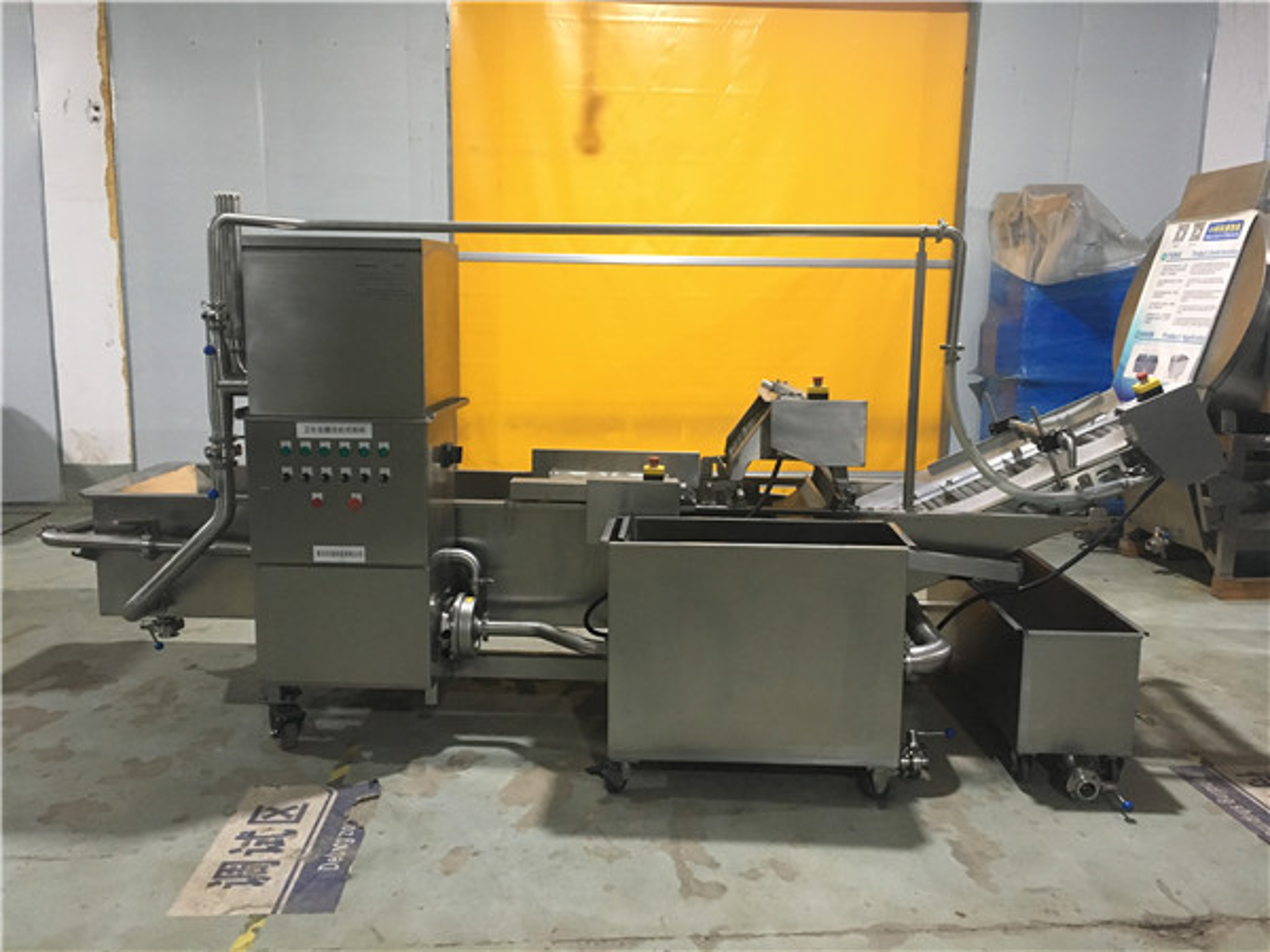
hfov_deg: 61.7
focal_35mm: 29
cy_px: 476
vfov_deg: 48.2
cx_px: 635
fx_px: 1064
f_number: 2.2
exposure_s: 1/17
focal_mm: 4.15
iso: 200
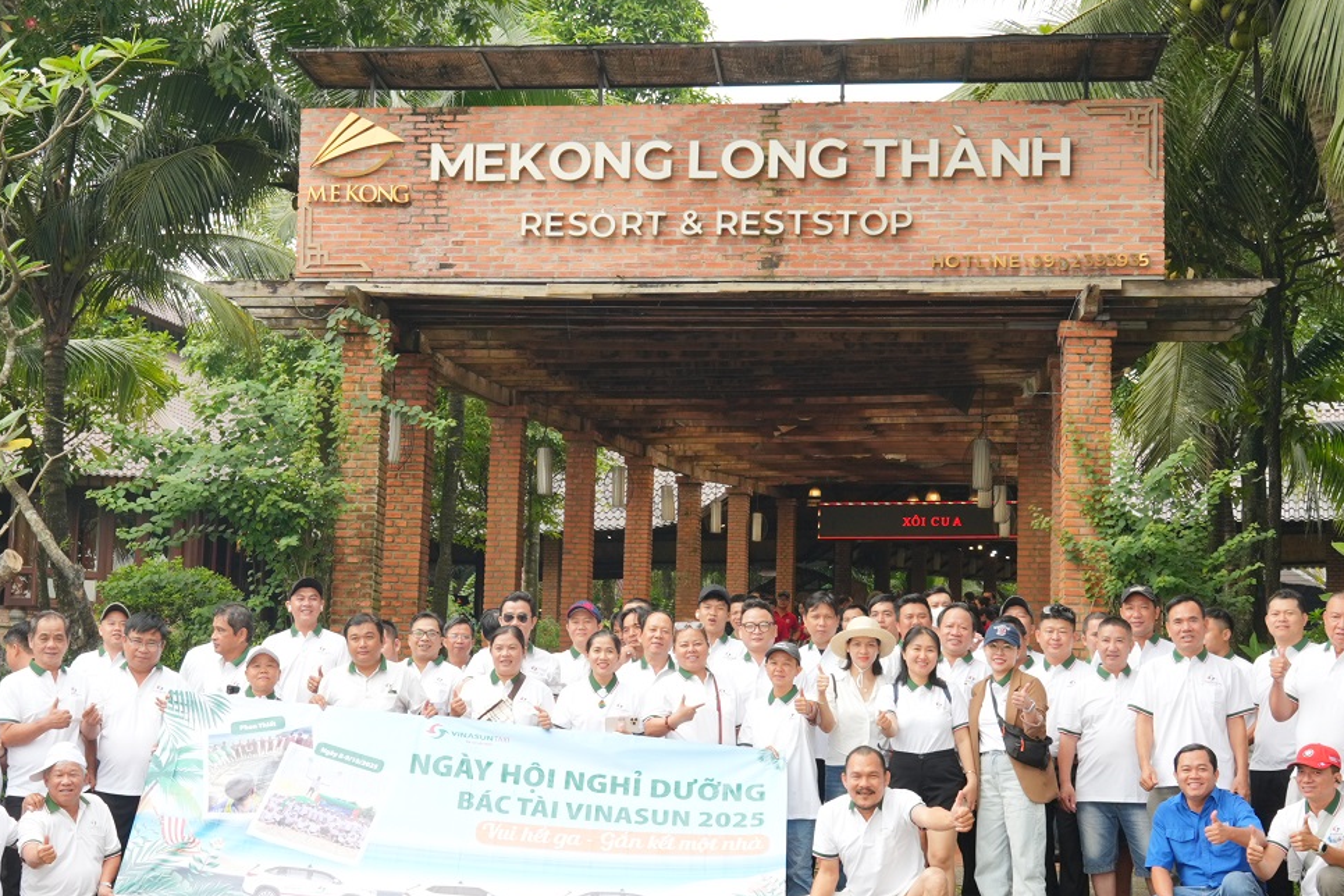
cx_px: 540
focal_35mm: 59
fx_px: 2202
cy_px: 481
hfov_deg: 33.8
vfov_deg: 23.0
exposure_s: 1/200
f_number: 5
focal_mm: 25.7
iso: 250
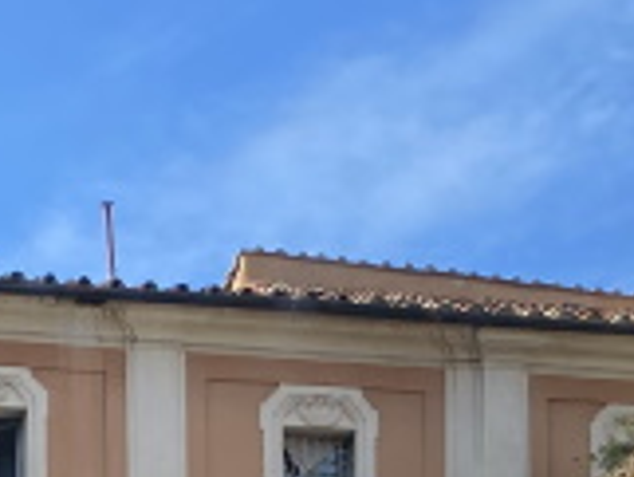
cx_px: 193
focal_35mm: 129
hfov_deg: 15.2
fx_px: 2364
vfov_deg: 10.2
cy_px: 1076
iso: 32
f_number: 1.8
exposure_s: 1/1232
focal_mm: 4.25
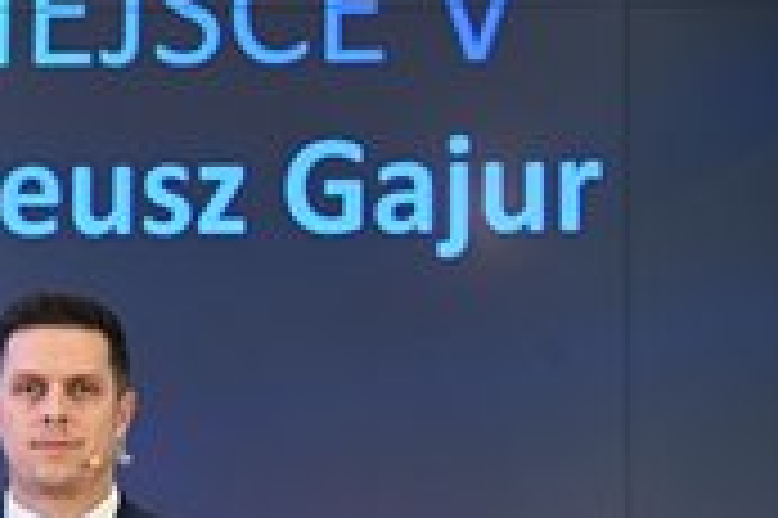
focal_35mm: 190
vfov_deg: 7.2
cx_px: -99
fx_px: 4102
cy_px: 495
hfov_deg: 10.7
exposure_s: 1/125
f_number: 5
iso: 3200
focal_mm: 80
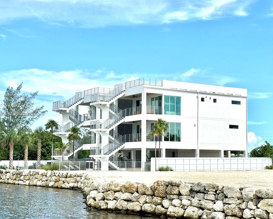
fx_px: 493
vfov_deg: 25.0
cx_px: 140
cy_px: 114
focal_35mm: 61
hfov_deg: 31.0
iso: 64
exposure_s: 1/7143
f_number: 1.78
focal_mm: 6.76
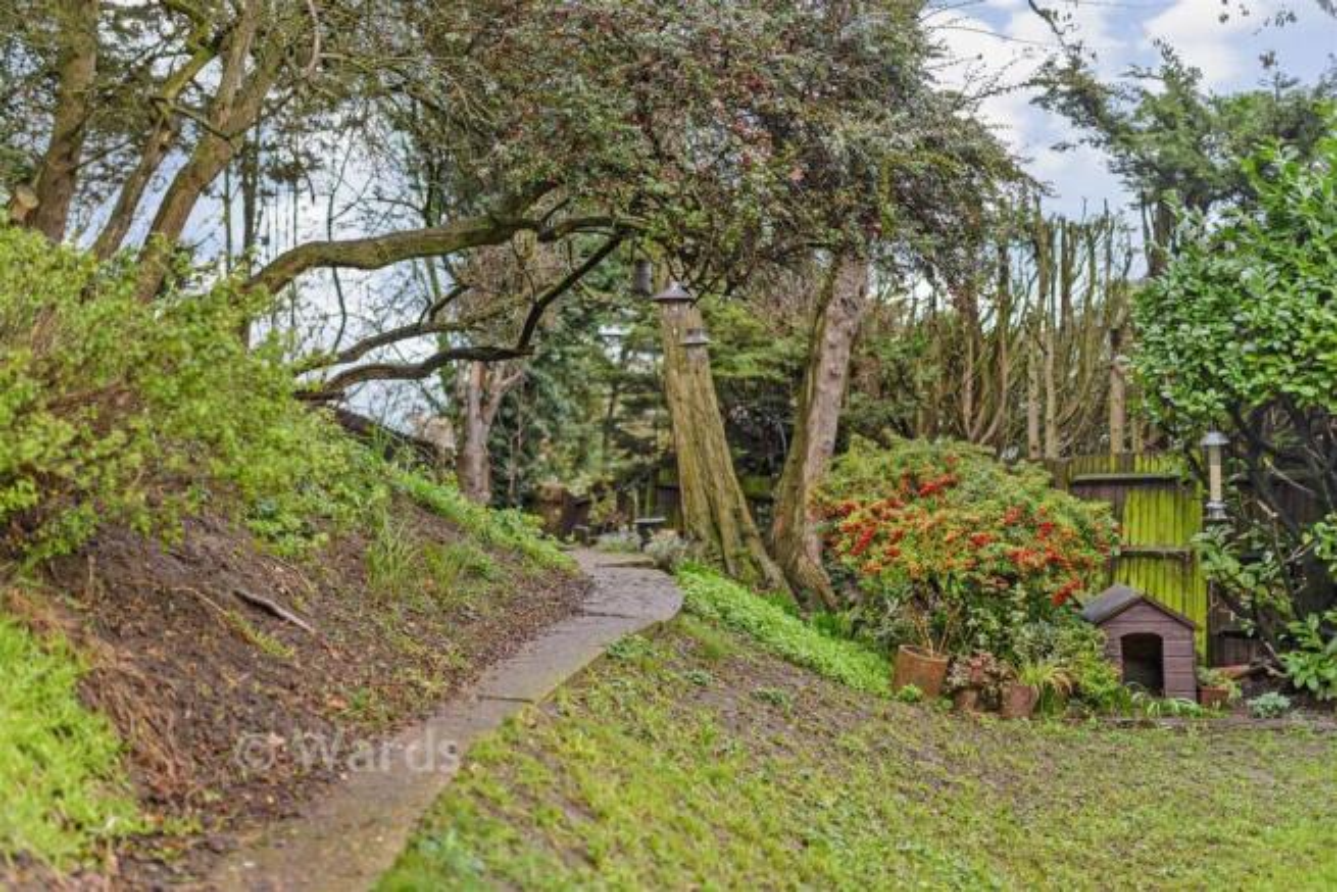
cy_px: 446
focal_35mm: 35
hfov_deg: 54.4
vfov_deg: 37.9
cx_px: 668
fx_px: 1300
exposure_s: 1/640
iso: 200
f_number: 1.4
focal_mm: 35
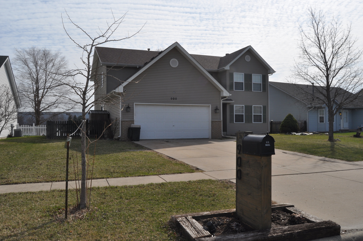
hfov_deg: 62.0
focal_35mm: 30
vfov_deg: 43.5
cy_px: 120
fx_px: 302
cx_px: 182
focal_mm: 20
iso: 200
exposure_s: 1/200
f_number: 18
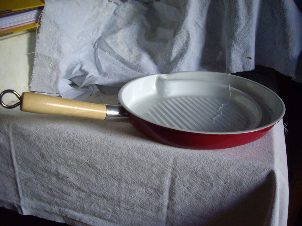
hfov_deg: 49.0
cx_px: 151
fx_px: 332
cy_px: 113
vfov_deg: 37.7
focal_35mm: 38
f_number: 2.7
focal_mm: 6.2
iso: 200
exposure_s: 1/60
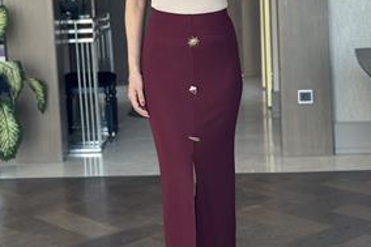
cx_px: 191
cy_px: 64
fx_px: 917
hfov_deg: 22.9
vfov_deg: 15.3
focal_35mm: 89
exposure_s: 1/71
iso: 125
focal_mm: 6.86
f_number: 1.78
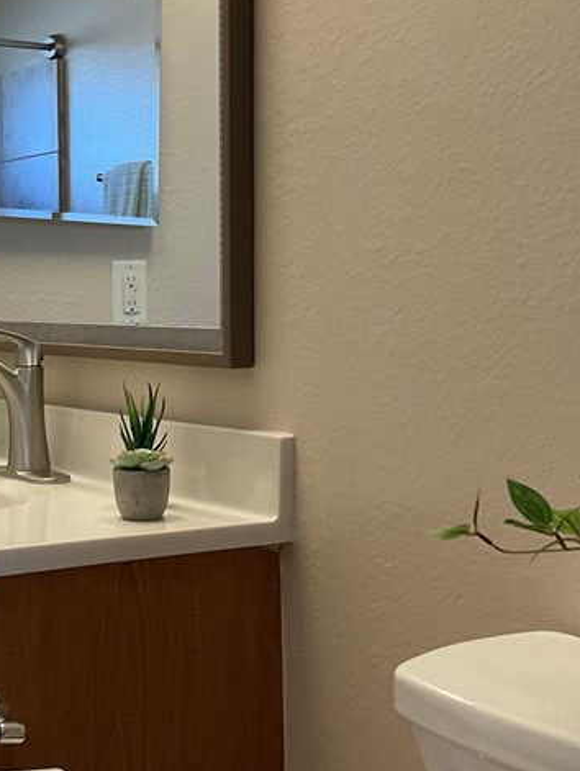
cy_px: 226
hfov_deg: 23.0
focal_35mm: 63
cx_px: 110
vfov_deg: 30.4
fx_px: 1406
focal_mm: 3
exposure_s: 1/60
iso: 100
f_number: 1.8
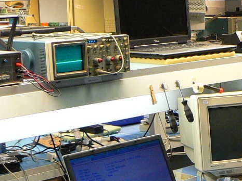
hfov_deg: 20.4
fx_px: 650
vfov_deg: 15.7
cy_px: 169
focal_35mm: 93
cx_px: 245
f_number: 3.2
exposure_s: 1/50
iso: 200
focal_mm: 6
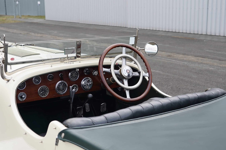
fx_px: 326
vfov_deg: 26.0
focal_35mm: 52
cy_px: 75
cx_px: 112
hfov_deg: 38.2
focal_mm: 34
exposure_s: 1/160
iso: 250
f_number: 4
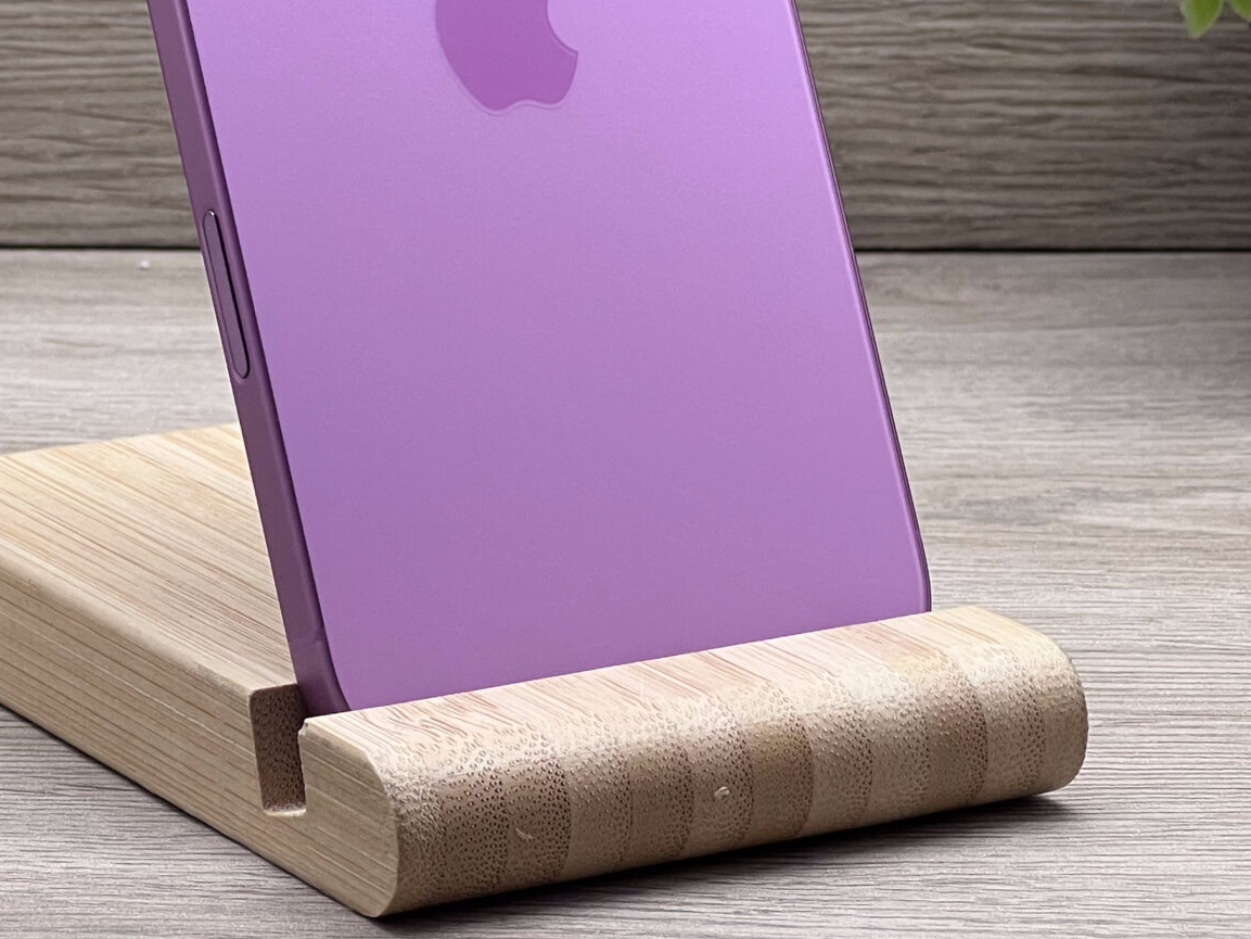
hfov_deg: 11.6
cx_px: 473
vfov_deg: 8.6
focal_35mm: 171
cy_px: 10
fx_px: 6180
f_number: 2.8
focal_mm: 9
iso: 80
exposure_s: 1/100
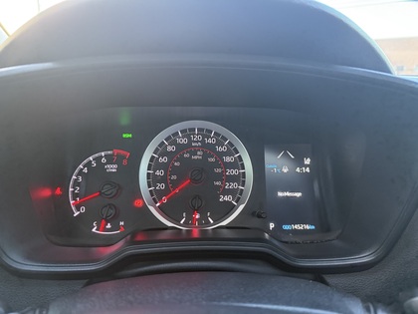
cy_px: 157
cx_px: 209
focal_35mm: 24
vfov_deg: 56.8
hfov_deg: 71.6
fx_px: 290
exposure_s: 1/45
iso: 800
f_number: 1.78
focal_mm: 6.76
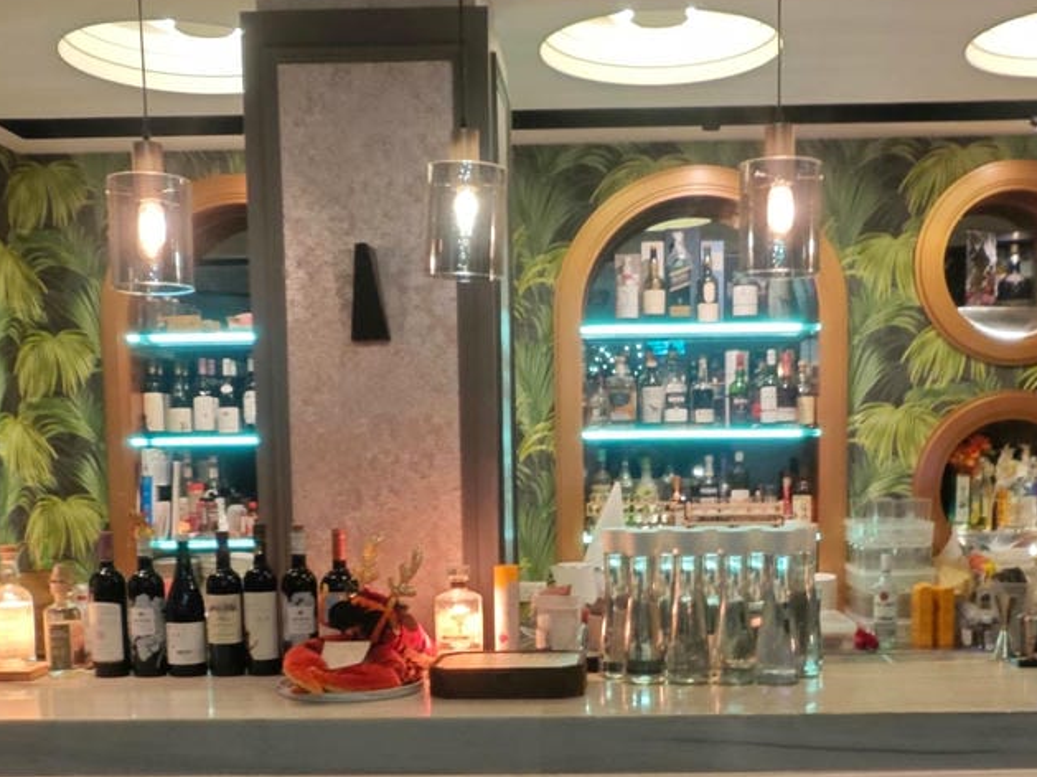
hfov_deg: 44.7
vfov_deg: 33.4
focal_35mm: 42
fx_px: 1257
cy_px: 612
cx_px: 575
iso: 100
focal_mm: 2.03
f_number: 1.8
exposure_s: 1/30
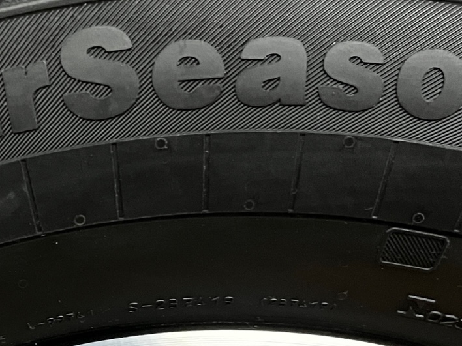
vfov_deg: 19.7
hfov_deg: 25.3
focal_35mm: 74
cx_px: 25
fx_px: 988
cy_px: 283
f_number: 1.6
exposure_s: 1/33
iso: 500
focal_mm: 5.1
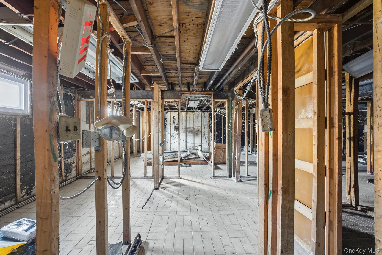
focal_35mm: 12
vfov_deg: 90.1
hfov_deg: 112.6
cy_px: 128
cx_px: 191
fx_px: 127
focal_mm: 12
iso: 800
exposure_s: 1/2.5
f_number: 9
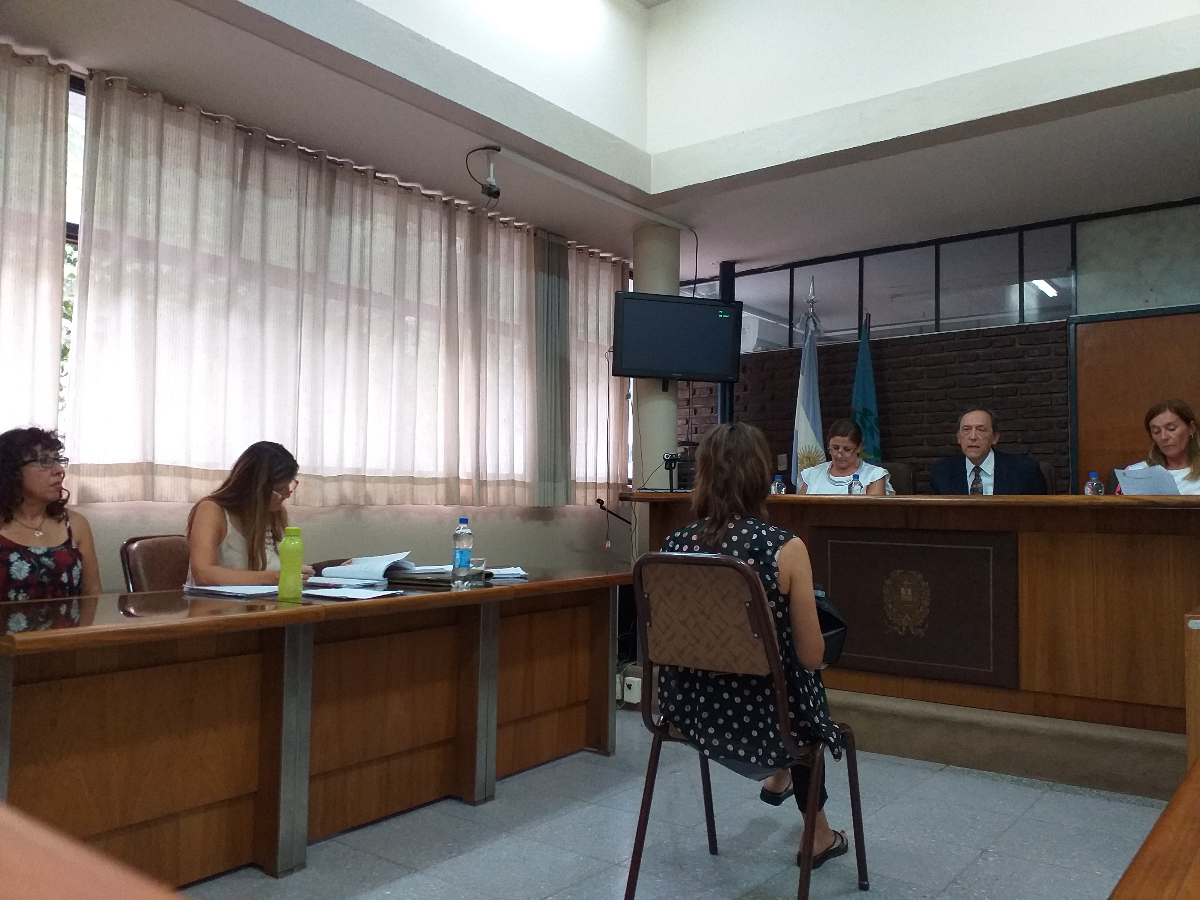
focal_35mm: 26
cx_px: 600
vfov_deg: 53.1
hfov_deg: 67.3
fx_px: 901
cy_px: 450
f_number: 1.9
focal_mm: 3.6
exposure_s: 1/33
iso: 200
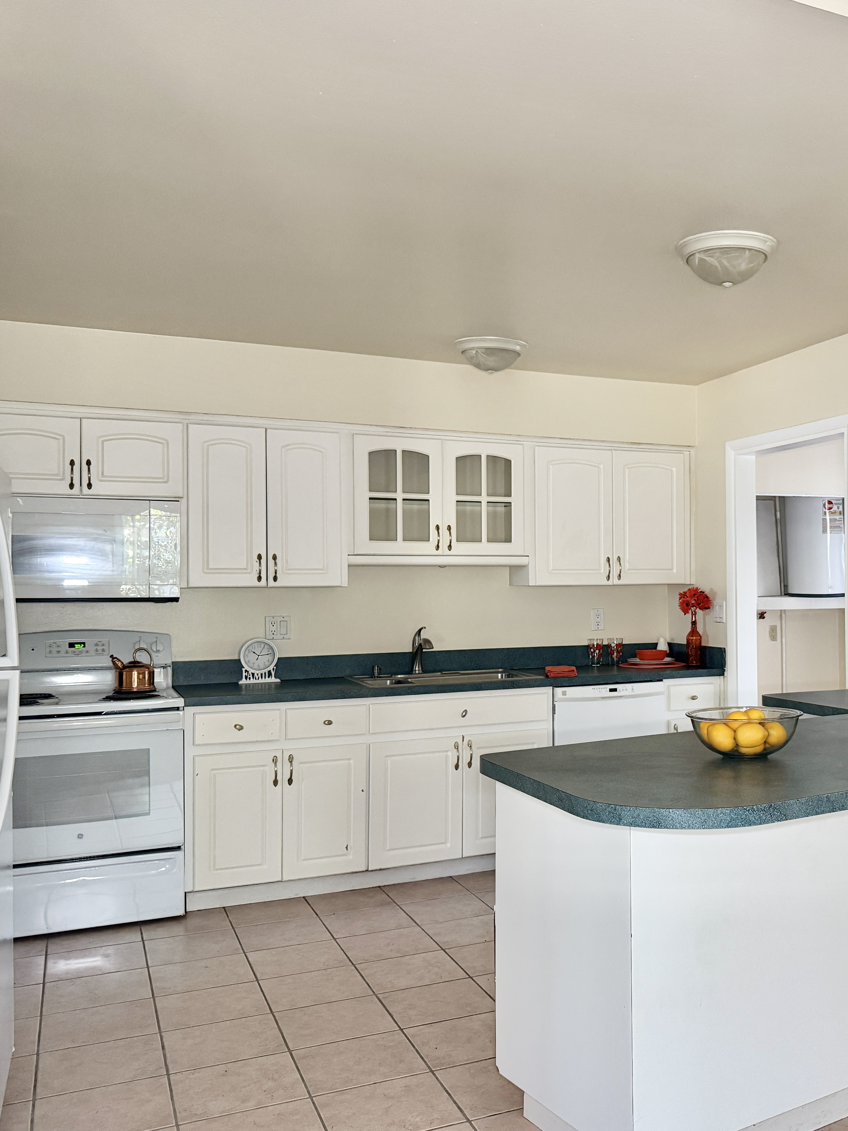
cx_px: 644
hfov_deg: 41.6
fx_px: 1078
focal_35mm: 33
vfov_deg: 55.3
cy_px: 571
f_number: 1.78
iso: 400
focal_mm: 6.76
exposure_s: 1/60
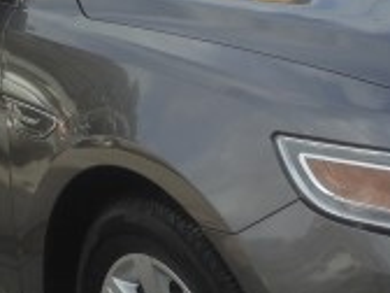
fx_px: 1420
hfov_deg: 15.5
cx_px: 351
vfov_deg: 11.8
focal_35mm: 126
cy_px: 123
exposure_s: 1/713
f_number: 2.4
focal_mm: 4.12
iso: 50
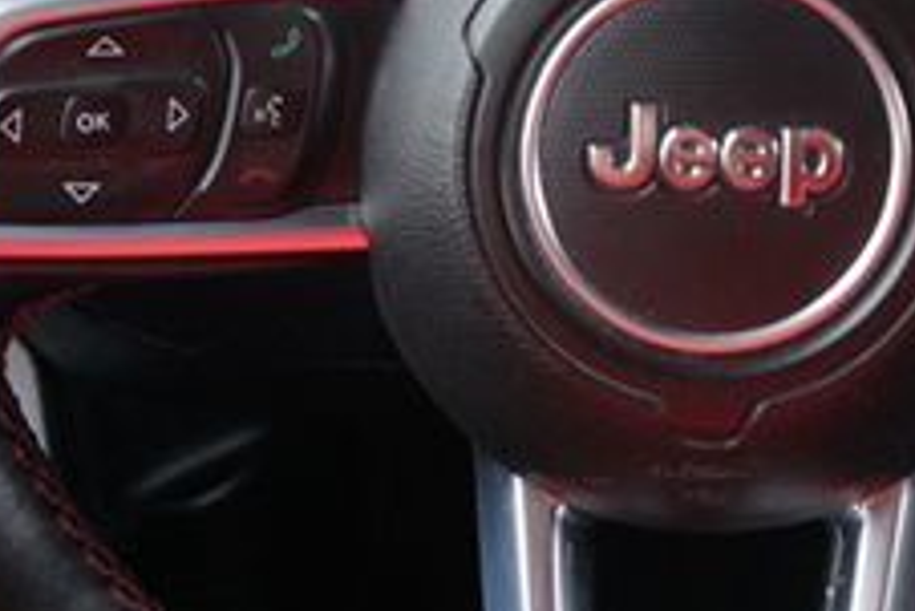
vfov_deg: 18.6
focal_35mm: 68
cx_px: 919
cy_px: -182
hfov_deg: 27.9
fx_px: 1729
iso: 200
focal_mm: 16
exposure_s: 1/60
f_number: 4
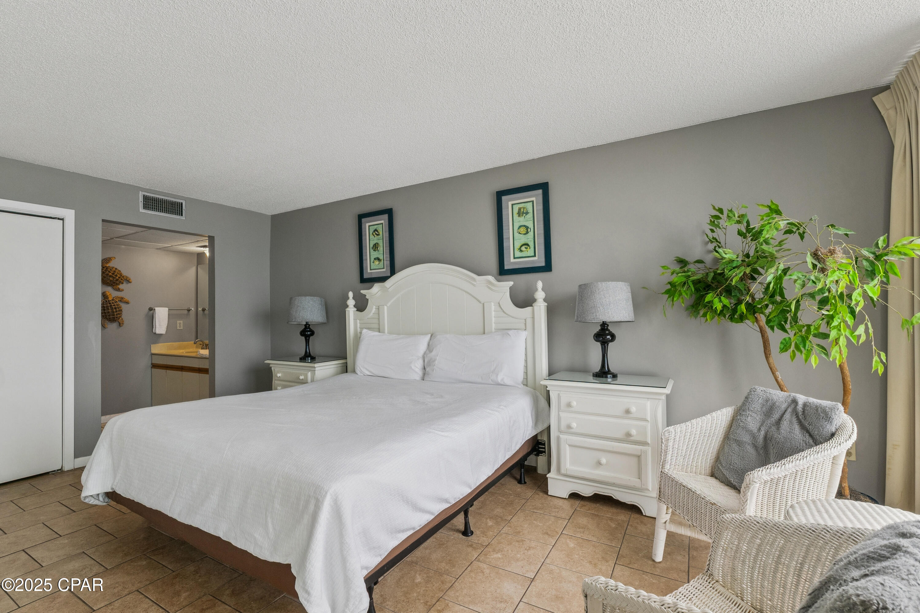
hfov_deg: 96.7
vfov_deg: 73.7
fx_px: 409
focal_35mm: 16
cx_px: 460
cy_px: 306
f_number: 8
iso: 250
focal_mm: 10.7
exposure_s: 1/100
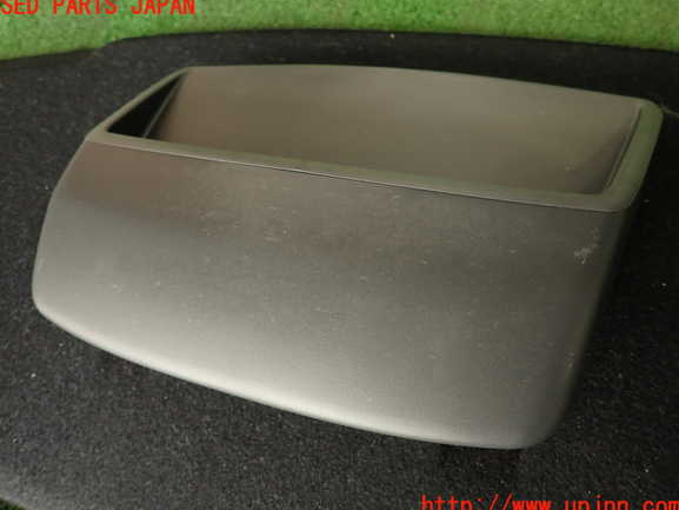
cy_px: 257
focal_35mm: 26
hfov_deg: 67.3
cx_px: 334
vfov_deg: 53.1
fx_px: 510
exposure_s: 1/60
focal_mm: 4.5
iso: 200
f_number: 2
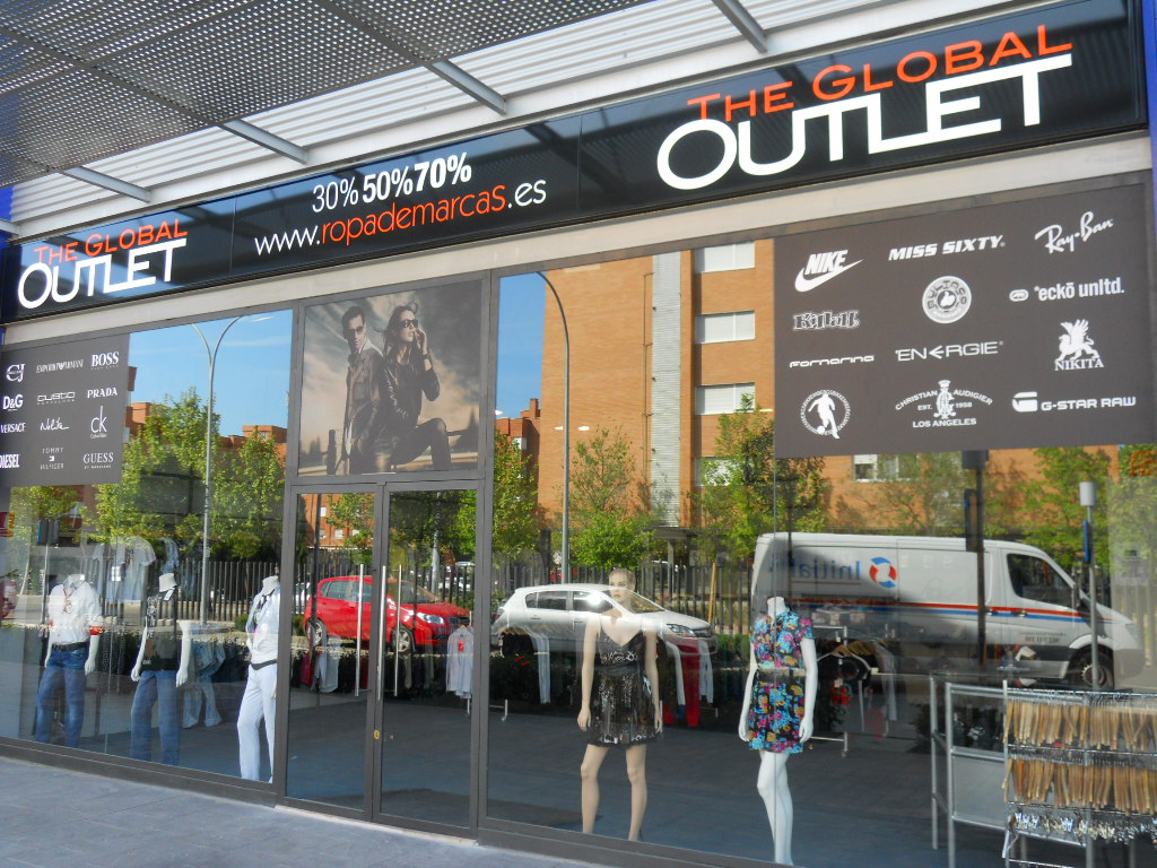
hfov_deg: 56.8
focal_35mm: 32
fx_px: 1070
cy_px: 434
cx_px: 578
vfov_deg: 44.2
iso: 125
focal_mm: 5.7
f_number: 2.8
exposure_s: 1/250
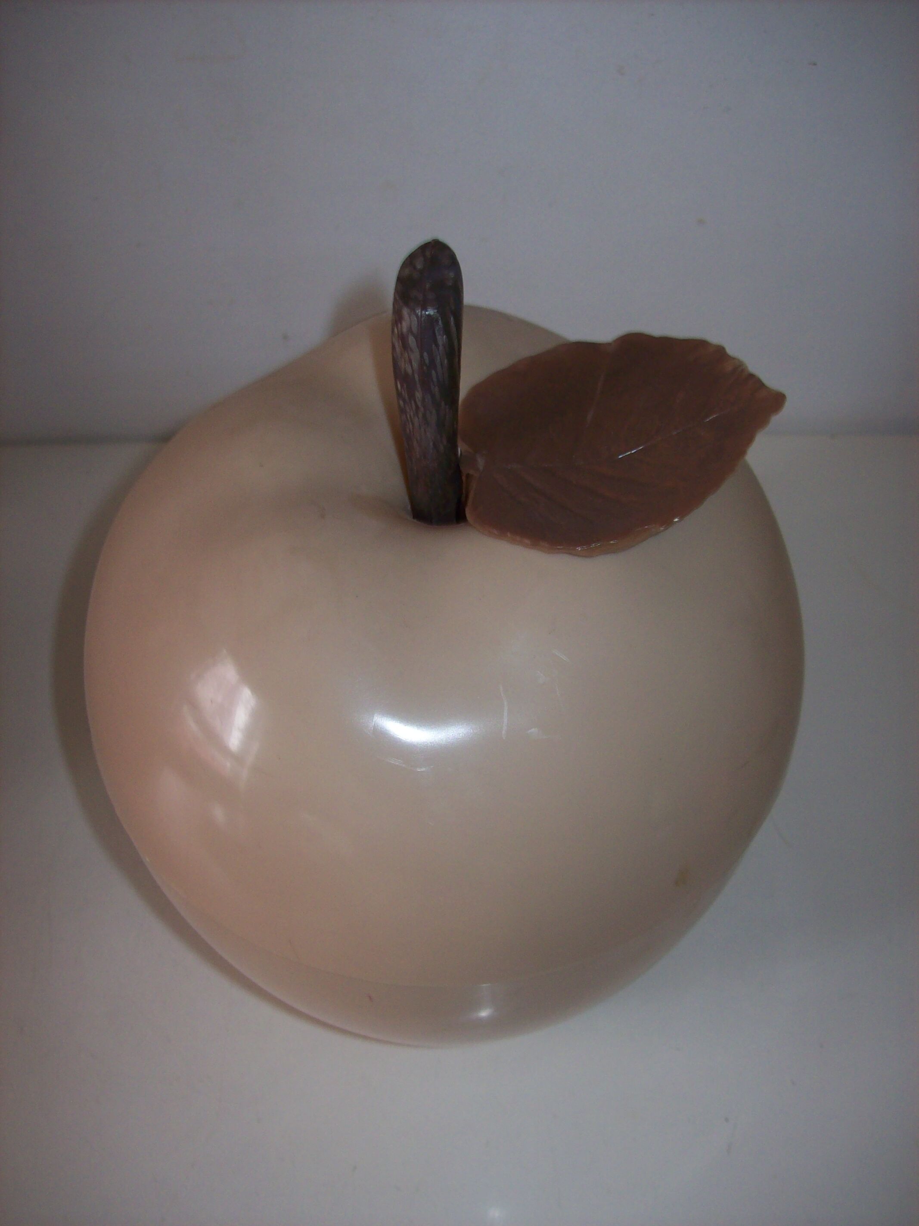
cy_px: 613
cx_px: 460
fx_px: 1275
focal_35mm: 36
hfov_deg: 39.6
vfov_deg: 51.4
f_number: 2.7
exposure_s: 1/64
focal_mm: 6
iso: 80
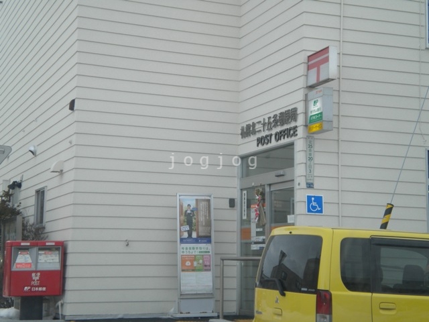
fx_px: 843
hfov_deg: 28.6
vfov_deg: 21.6
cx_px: 214
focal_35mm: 68
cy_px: 161
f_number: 4.6
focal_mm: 12.3
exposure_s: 1/124
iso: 102
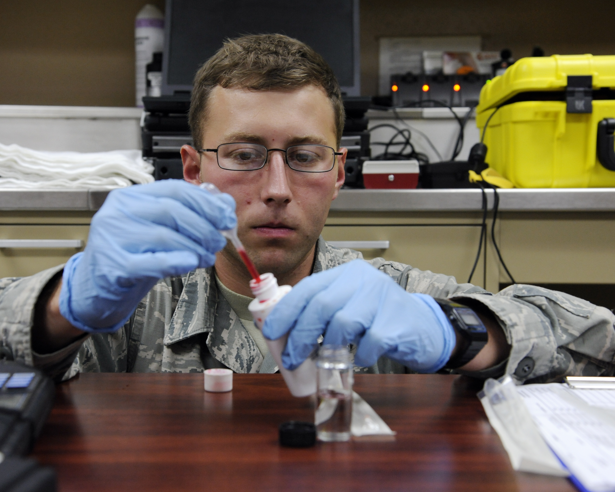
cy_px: 247
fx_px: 1074
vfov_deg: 25.8
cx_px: 261
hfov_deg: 31.9
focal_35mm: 59
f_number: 5.6
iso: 2000
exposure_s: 1/80
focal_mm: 52
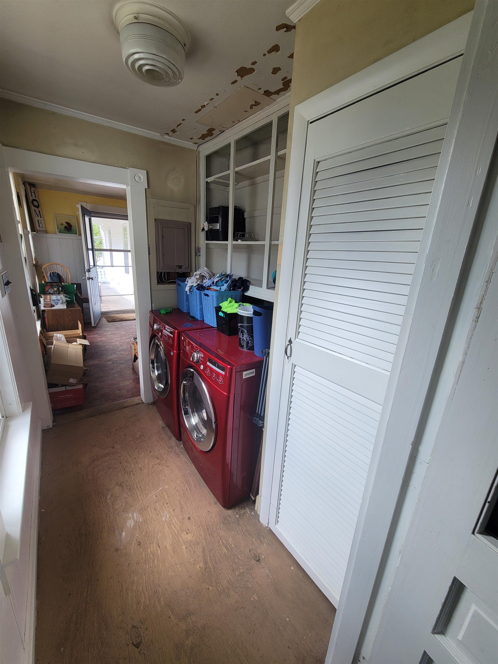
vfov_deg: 106.2
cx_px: 249
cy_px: 332
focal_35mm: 13
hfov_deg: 89.9
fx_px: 249
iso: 64
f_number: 2.2
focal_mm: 2.2
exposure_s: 1/60
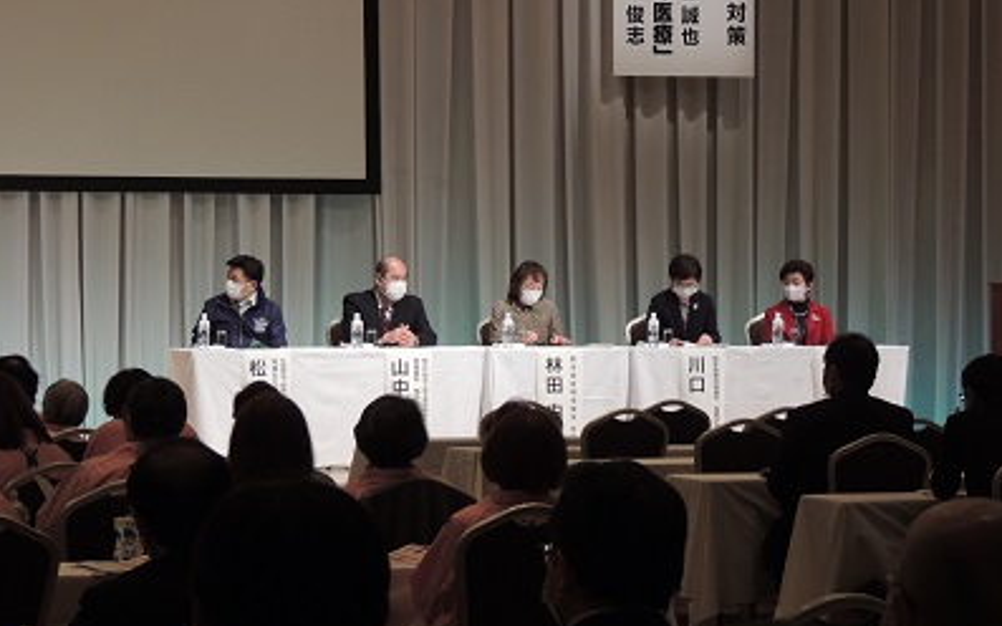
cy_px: 316
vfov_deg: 8.5
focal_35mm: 155
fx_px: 4232
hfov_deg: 13.5
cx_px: 502
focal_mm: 25.8
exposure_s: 1/60
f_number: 4.4
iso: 400
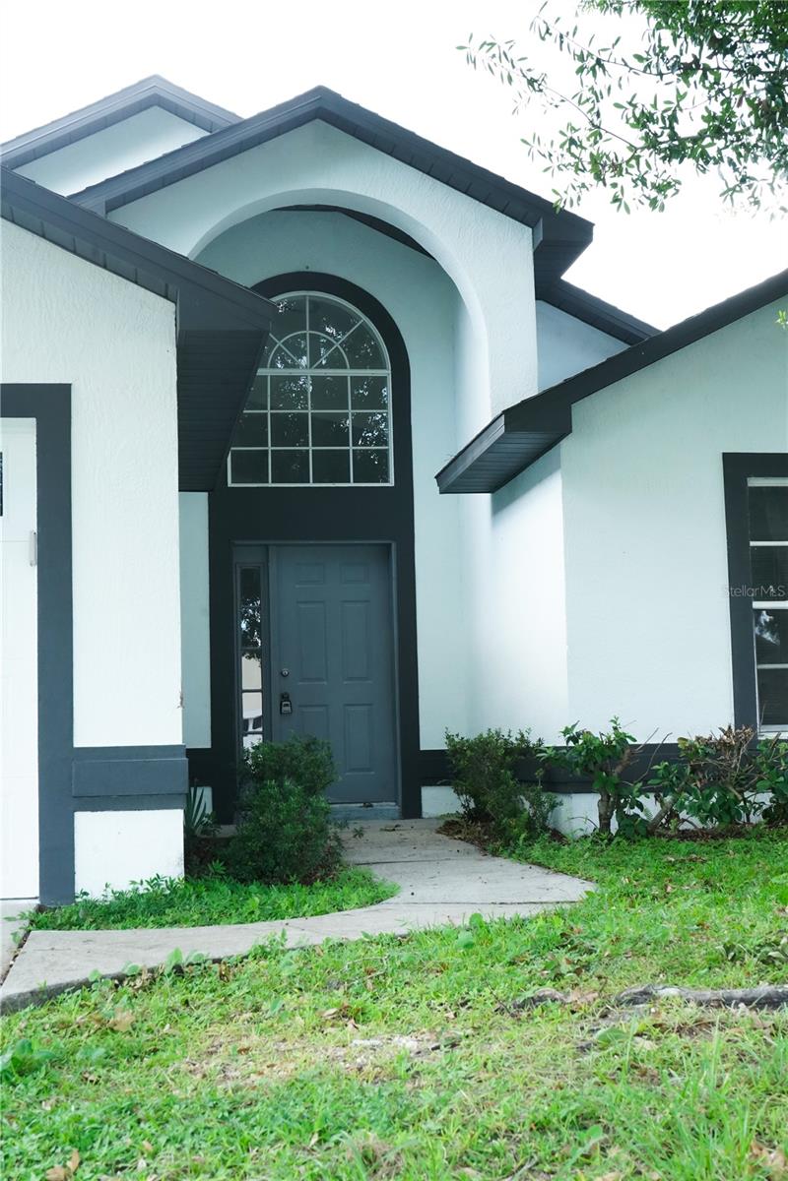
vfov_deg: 41.1
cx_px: 394
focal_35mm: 48
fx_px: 1576
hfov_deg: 28.1
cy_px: 590
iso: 3200
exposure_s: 1/200
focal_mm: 48
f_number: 6.3
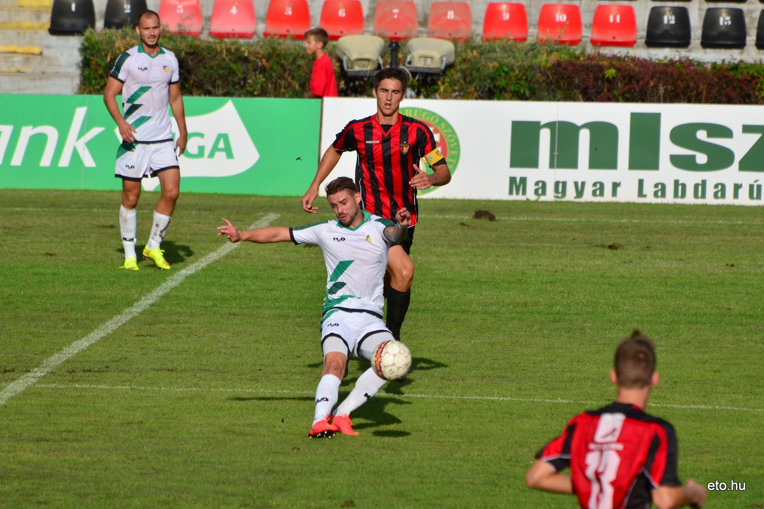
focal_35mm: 450
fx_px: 9549
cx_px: 382
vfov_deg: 3.1
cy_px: 254
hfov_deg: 4.6
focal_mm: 300
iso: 200
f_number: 6.3
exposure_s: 1/2000
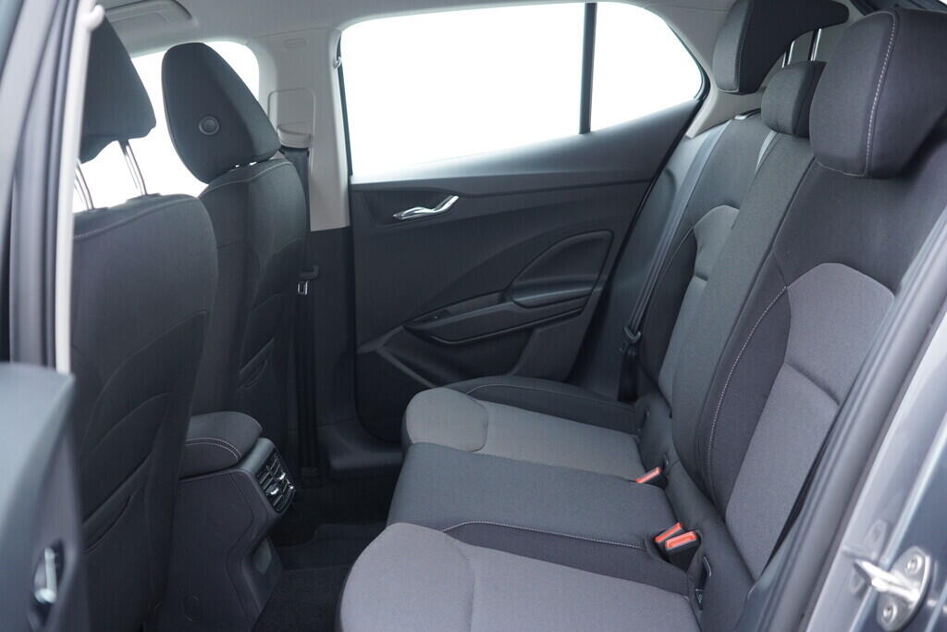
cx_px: 474
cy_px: 316
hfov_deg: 53.1
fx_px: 947
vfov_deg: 36.9
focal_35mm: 36
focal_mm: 24
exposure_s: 1/40
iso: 400
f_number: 2.8
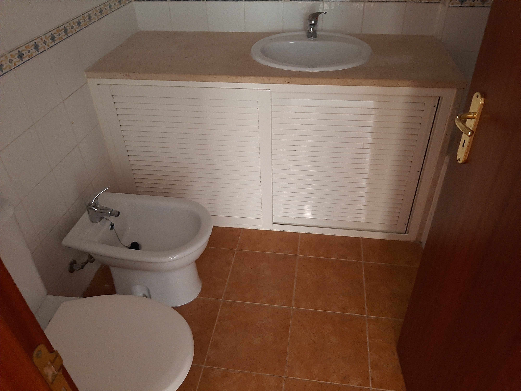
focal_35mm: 27
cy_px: 196
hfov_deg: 65.3
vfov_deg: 51.4
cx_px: 260
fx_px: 406
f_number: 1.7
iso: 500
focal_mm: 3.93
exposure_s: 1/25
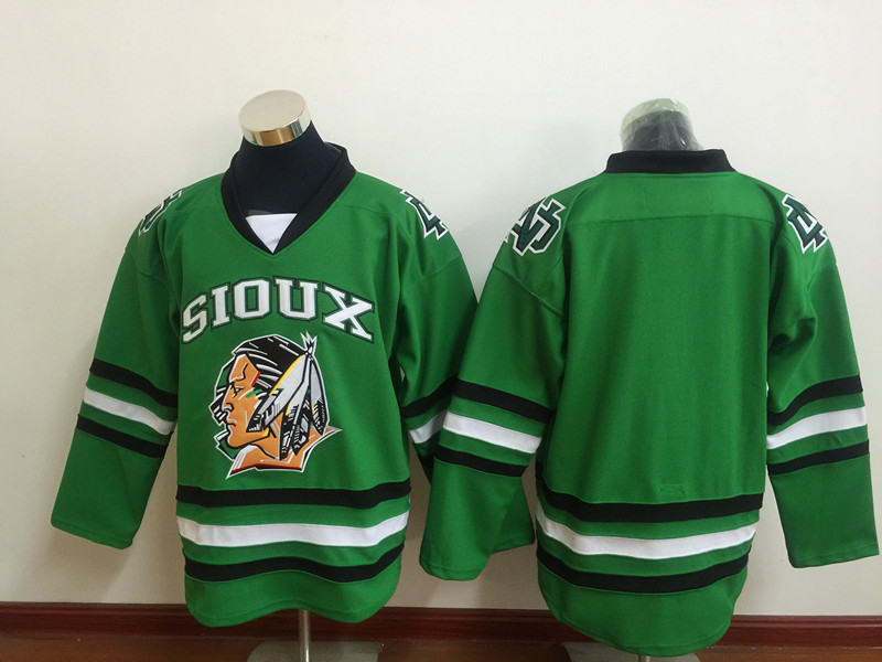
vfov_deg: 48.2
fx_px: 739
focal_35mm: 29
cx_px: 441
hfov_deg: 61.7
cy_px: 331
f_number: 2.2
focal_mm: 4.15
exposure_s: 1/17
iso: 80
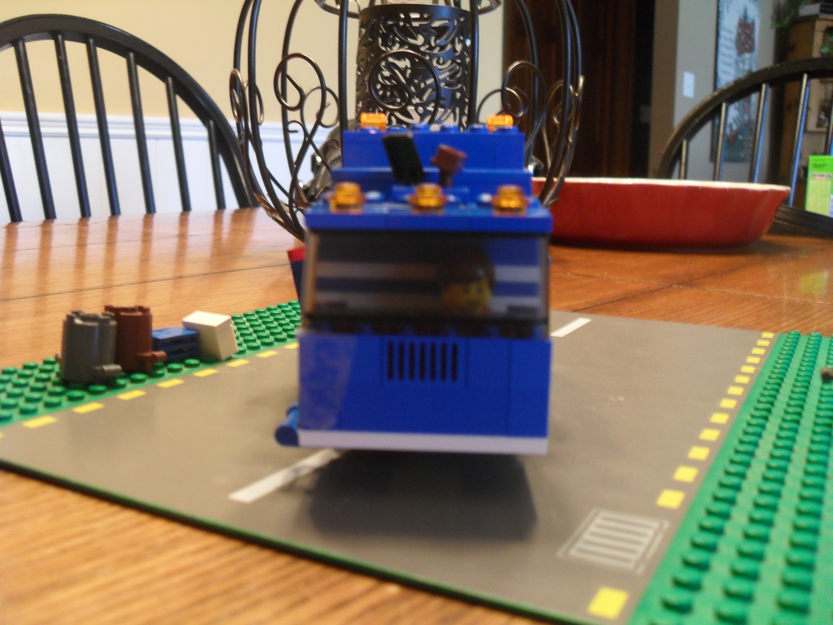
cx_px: 416
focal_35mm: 35
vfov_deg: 40.7
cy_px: 312
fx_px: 842
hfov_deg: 52.6
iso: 240
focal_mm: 6.2
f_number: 2.8
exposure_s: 1/15
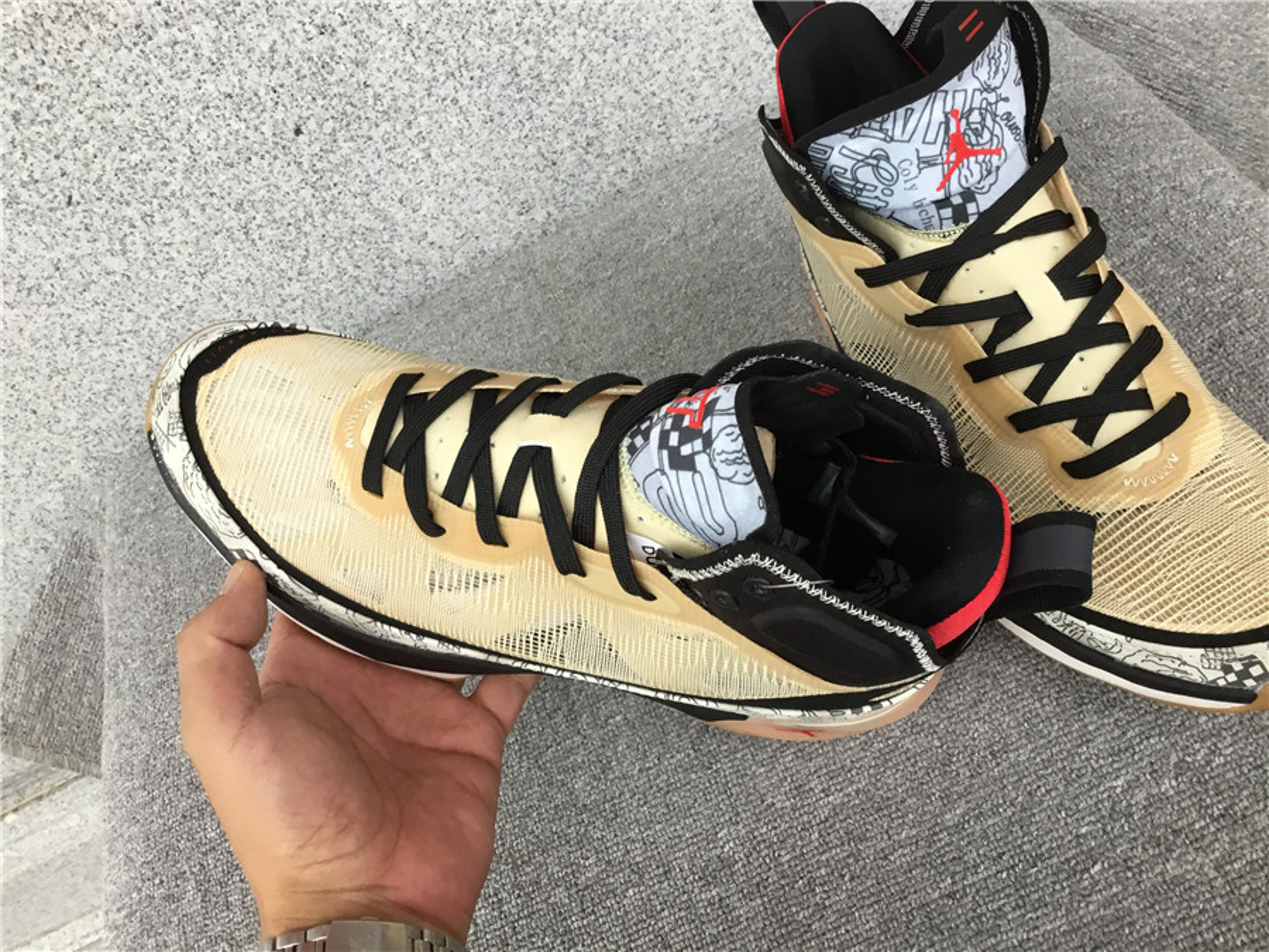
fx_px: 1136
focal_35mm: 31
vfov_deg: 45.4
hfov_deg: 58.4
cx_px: 634
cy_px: 476
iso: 40
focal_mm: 3.3
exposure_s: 1/33
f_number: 2.4
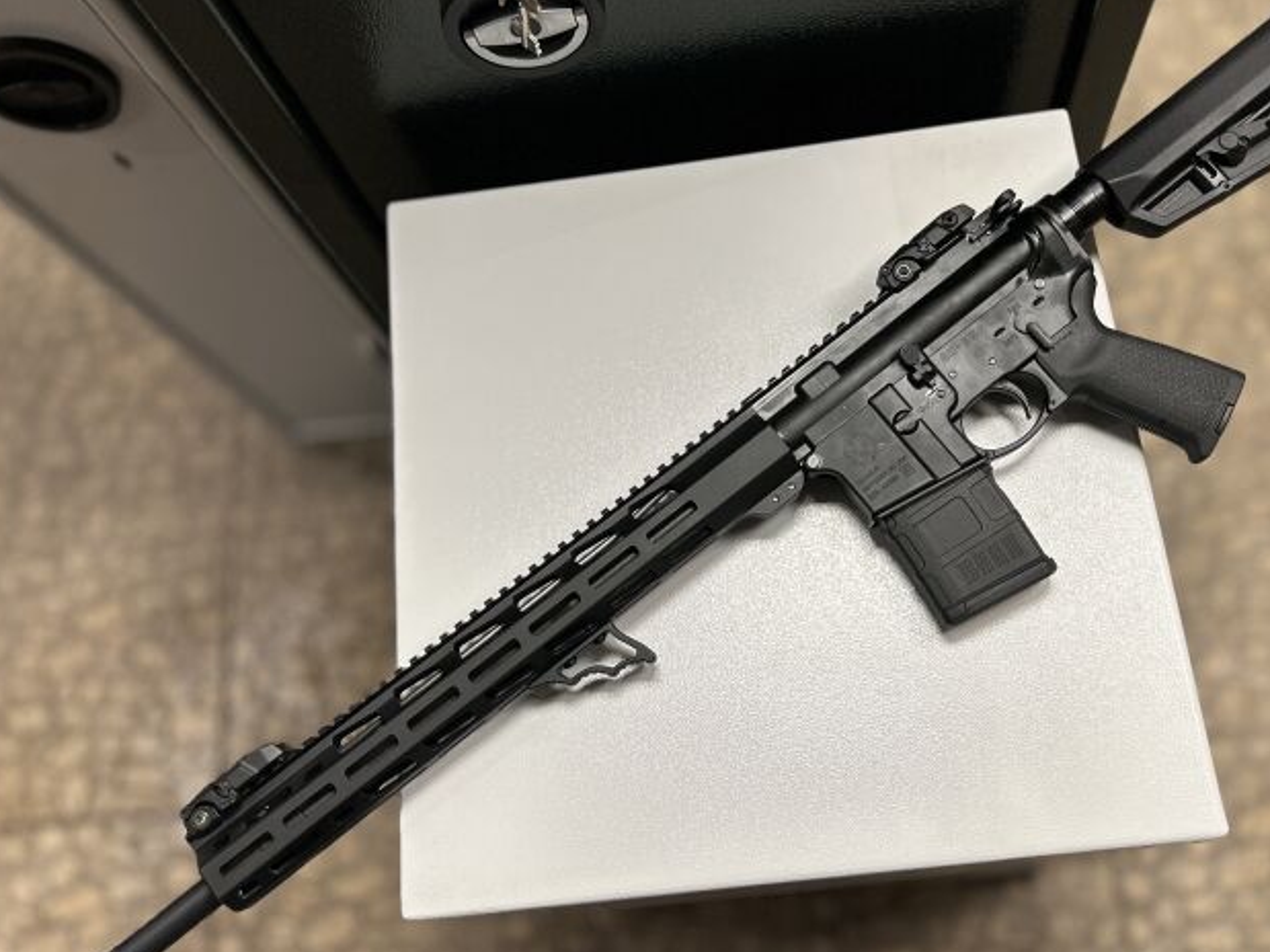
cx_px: 697
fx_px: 1284
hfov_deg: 52.6
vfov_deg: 40.7
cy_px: 457
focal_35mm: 35
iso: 100
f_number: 1.5
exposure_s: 1/100
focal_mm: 5.7
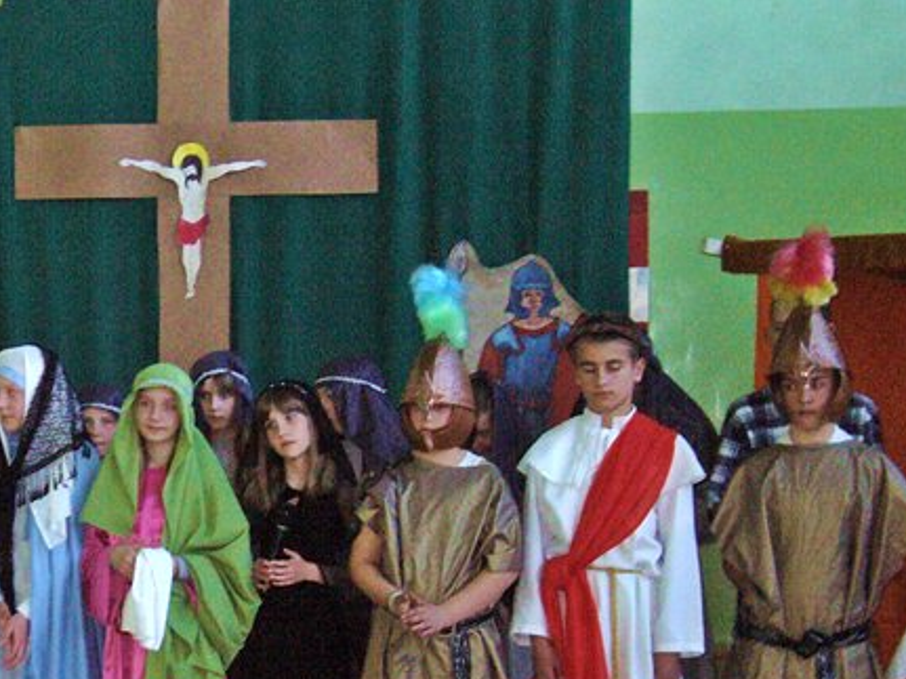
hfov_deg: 19.7
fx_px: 2590
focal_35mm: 99
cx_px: 195
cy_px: 550
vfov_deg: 14.8
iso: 400
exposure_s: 1/60
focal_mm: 10.1
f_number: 3.8
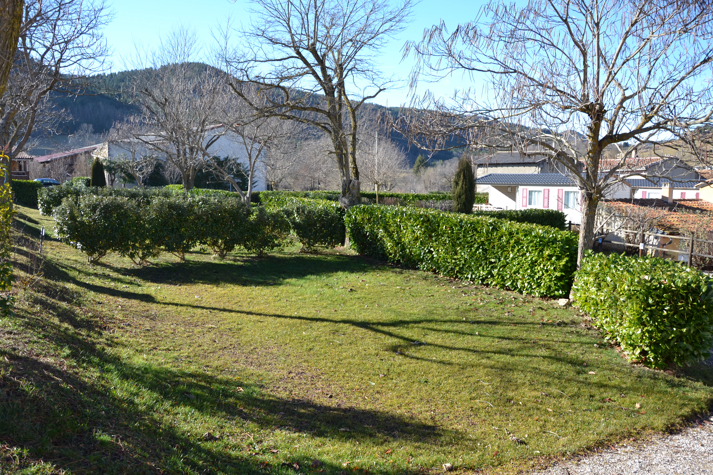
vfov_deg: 47.9
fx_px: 535
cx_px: 356
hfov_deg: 67.4
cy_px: 238
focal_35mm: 27
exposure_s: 1/125
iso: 100
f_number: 5.6
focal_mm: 18
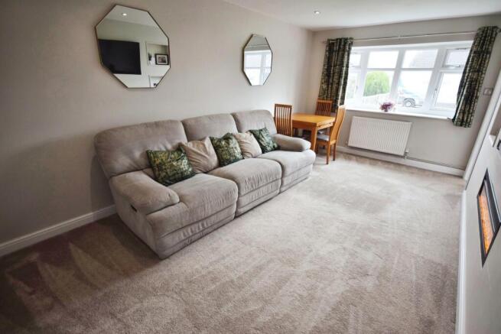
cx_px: 250
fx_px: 251
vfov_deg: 67.4
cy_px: 167
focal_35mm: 18
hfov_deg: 90.0
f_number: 4.5
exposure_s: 1/60
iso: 450
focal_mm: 12
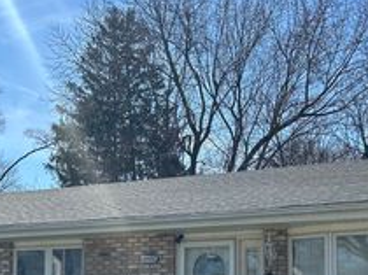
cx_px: 138
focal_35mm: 62
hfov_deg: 31.1
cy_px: 262
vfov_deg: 22.8
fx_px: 658
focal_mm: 5.7
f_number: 1.5
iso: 50
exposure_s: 1/3571
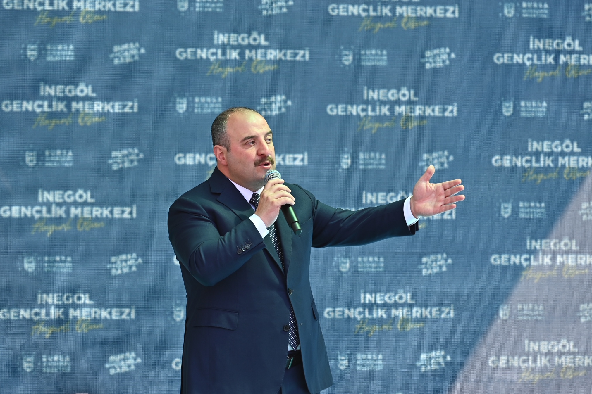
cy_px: 197
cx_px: 296
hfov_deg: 7.9
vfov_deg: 5.2
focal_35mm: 262
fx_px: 4307
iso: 160
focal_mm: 175
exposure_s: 1/500
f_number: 4.5
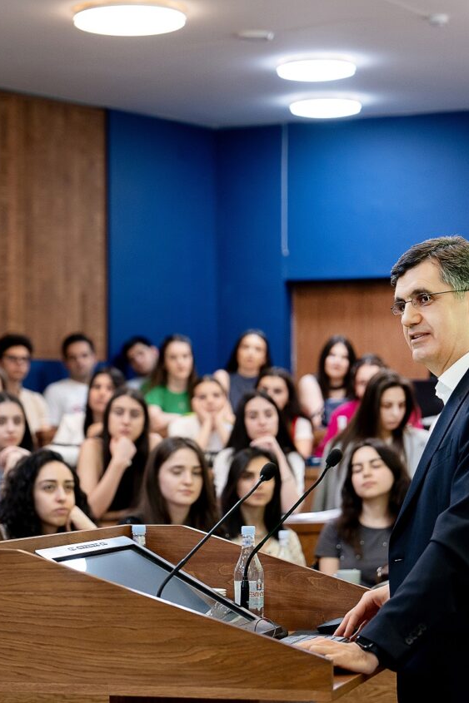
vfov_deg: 19.3
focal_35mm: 106
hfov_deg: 12.9
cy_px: 354
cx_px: 164
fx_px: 2072
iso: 1000
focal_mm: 70
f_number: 2.8
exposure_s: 1/125
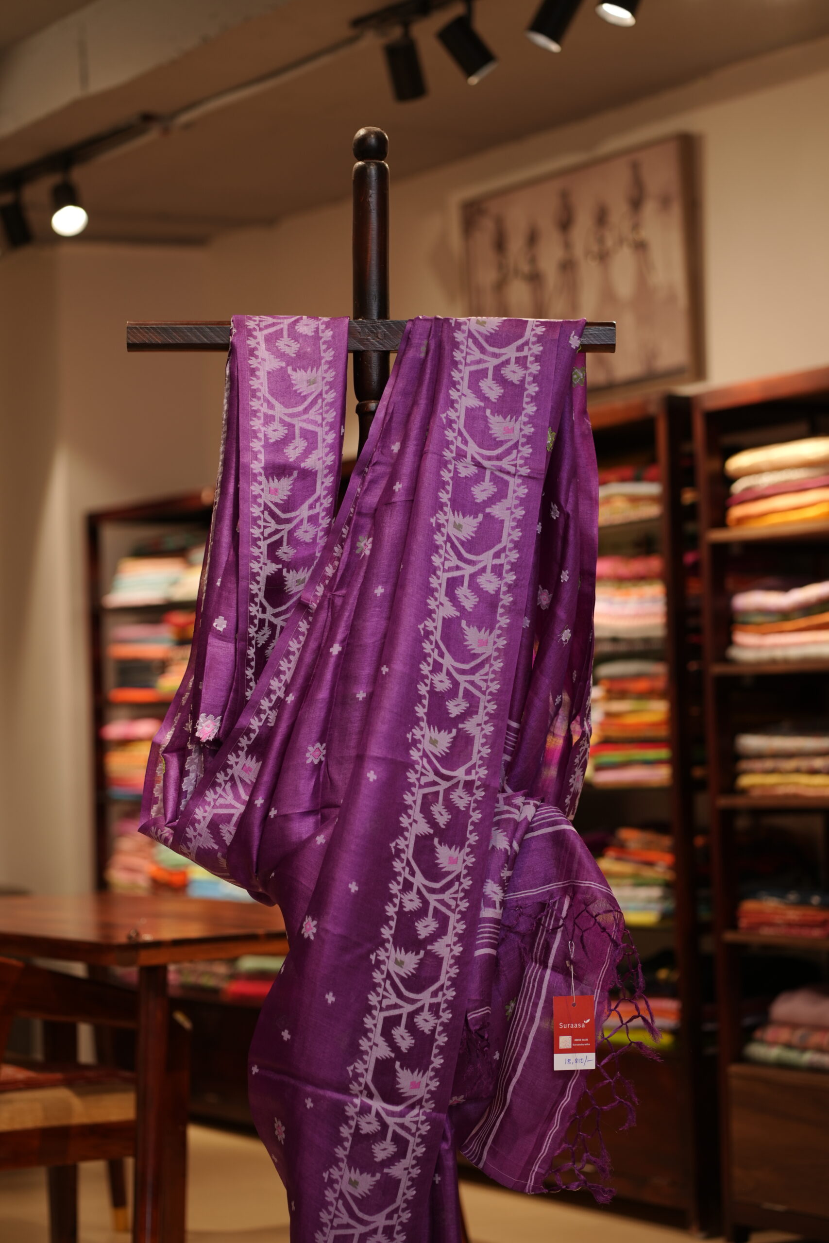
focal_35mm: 85
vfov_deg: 23.9
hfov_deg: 16.1
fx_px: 2935
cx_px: 414
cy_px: 622
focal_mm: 85
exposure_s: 1/100
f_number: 2.8
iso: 200
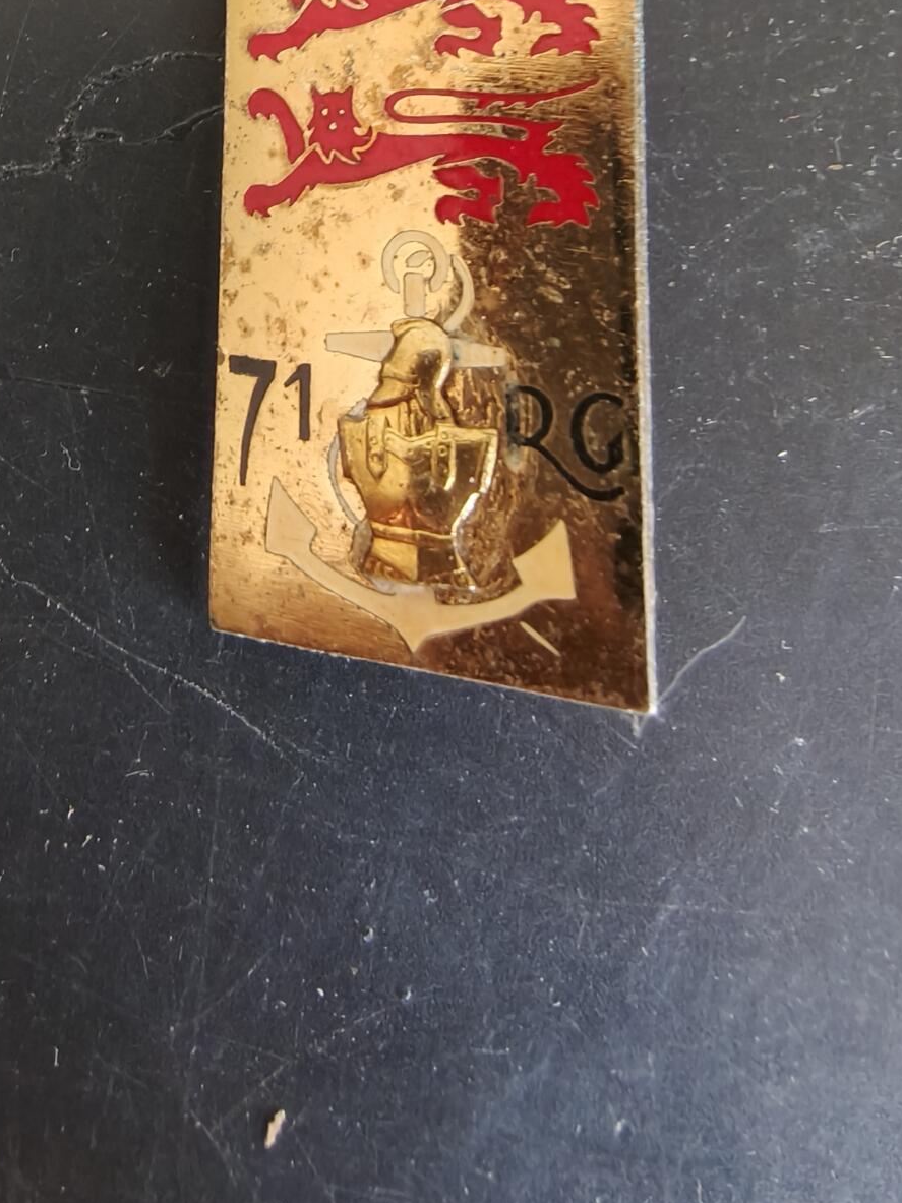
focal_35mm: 35
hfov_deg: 40.7
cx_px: 478
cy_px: 389
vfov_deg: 51.5
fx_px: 1216
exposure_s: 1/50
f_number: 2
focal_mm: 2.32
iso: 250
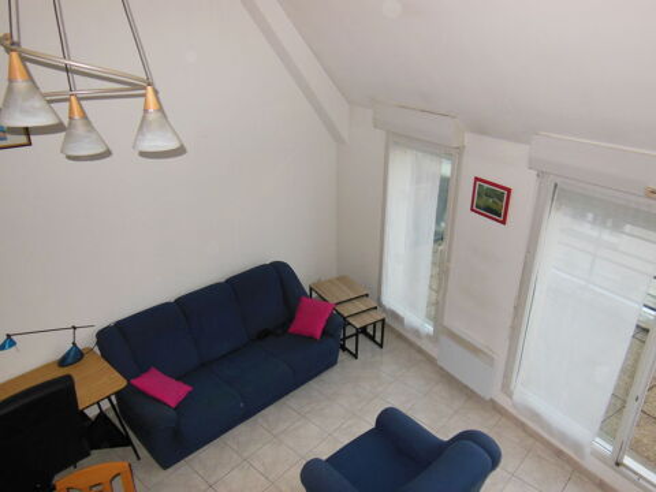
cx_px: 328
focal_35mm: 25
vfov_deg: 54.9
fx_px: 474
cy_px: 246
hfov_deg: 69.4
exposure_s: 1/25
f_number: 3.5
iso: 320
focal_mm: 4.5
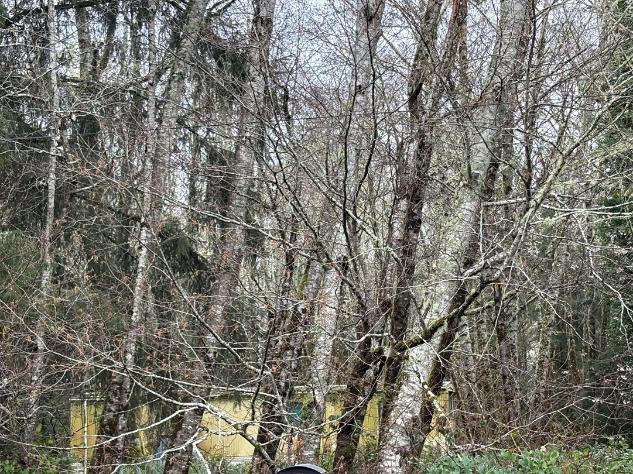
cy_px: 269
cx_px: 369
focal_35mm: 77
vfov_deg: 19.1
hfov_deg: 25.3
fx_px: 1408
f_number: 1.6
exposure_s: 1/276
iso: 50
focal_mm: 5.96
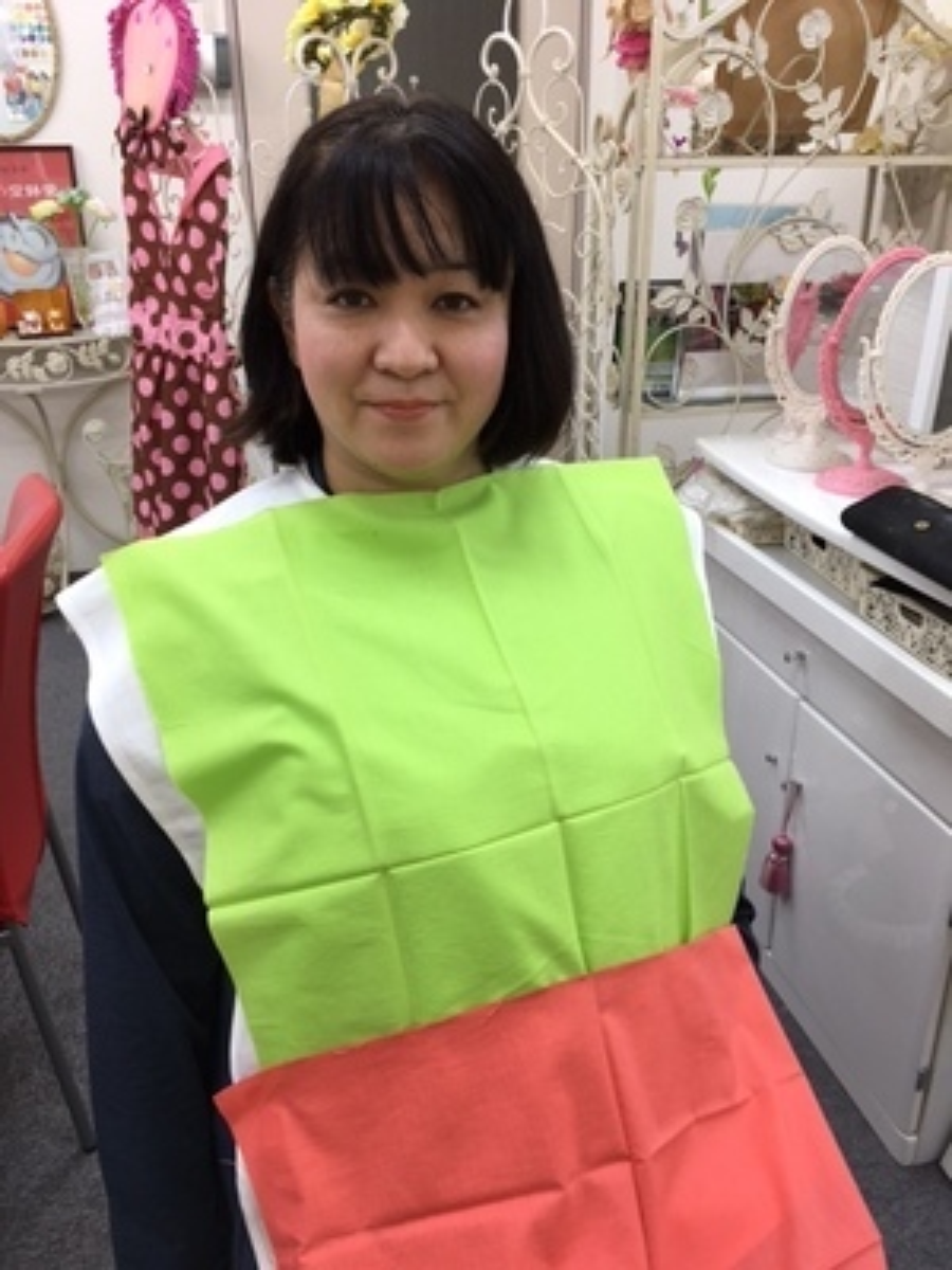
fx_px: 1063
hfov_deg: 48.2
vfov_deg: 61.7
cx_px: 476
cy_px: 635
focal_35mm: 29
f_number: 2.2
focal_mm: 4.15
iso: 25
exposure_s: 1/30
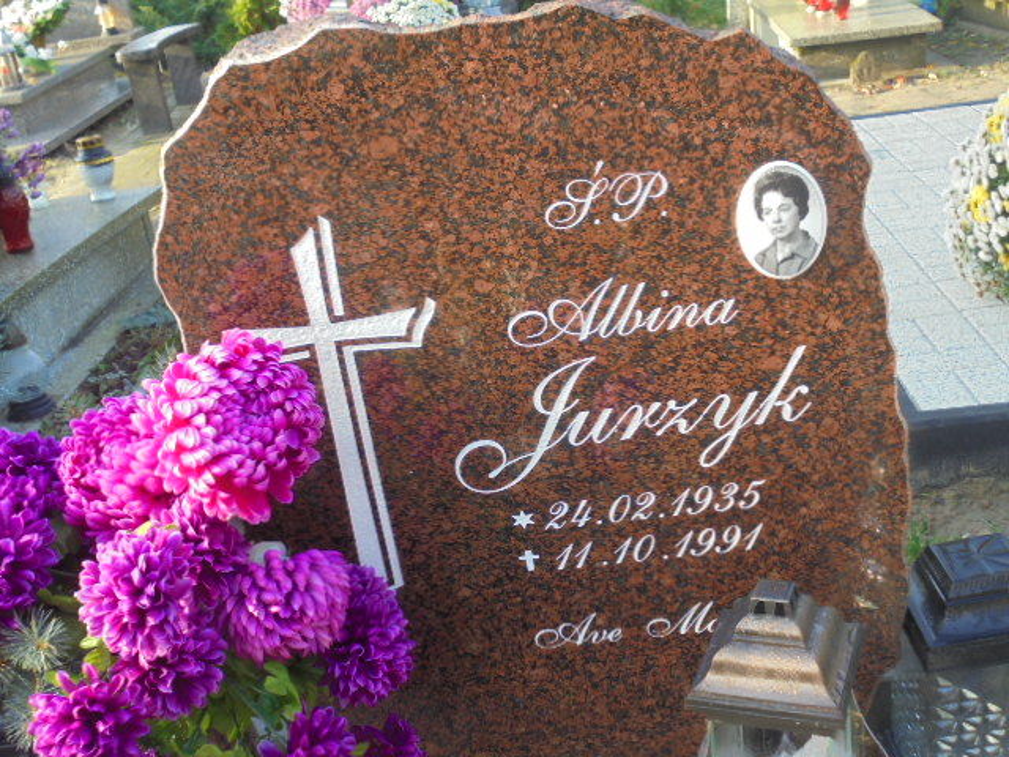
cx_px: 504
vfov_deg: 33.6
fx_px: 1253
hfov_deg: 43.9
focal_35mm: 43
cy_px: 378
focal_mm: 7.8
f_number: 4.5
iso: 100
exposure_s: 1/50
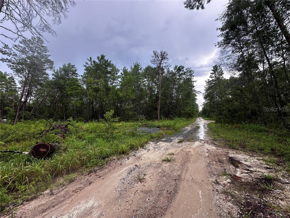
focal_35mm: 14
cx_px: 145
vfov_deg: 85.7
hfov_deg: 102.1
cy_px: 109
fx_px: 117
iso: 40
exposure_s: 1/99
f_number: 2.2
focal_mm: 2.22
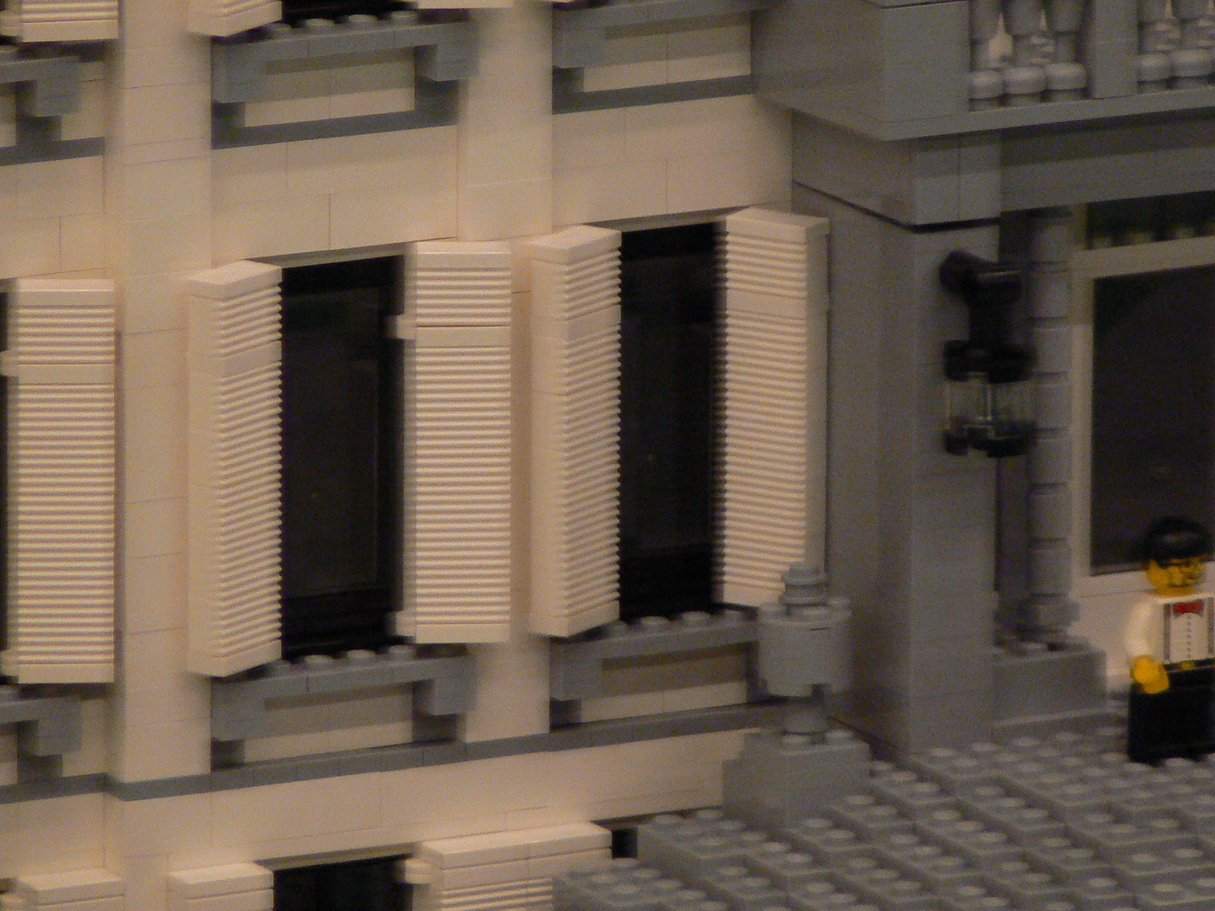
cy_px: 408
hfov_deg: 3.3
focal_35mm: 593
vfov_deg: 2.5
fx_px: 20818
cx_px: 748
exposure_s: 1/15
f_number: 3.3
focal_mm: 72
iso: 200
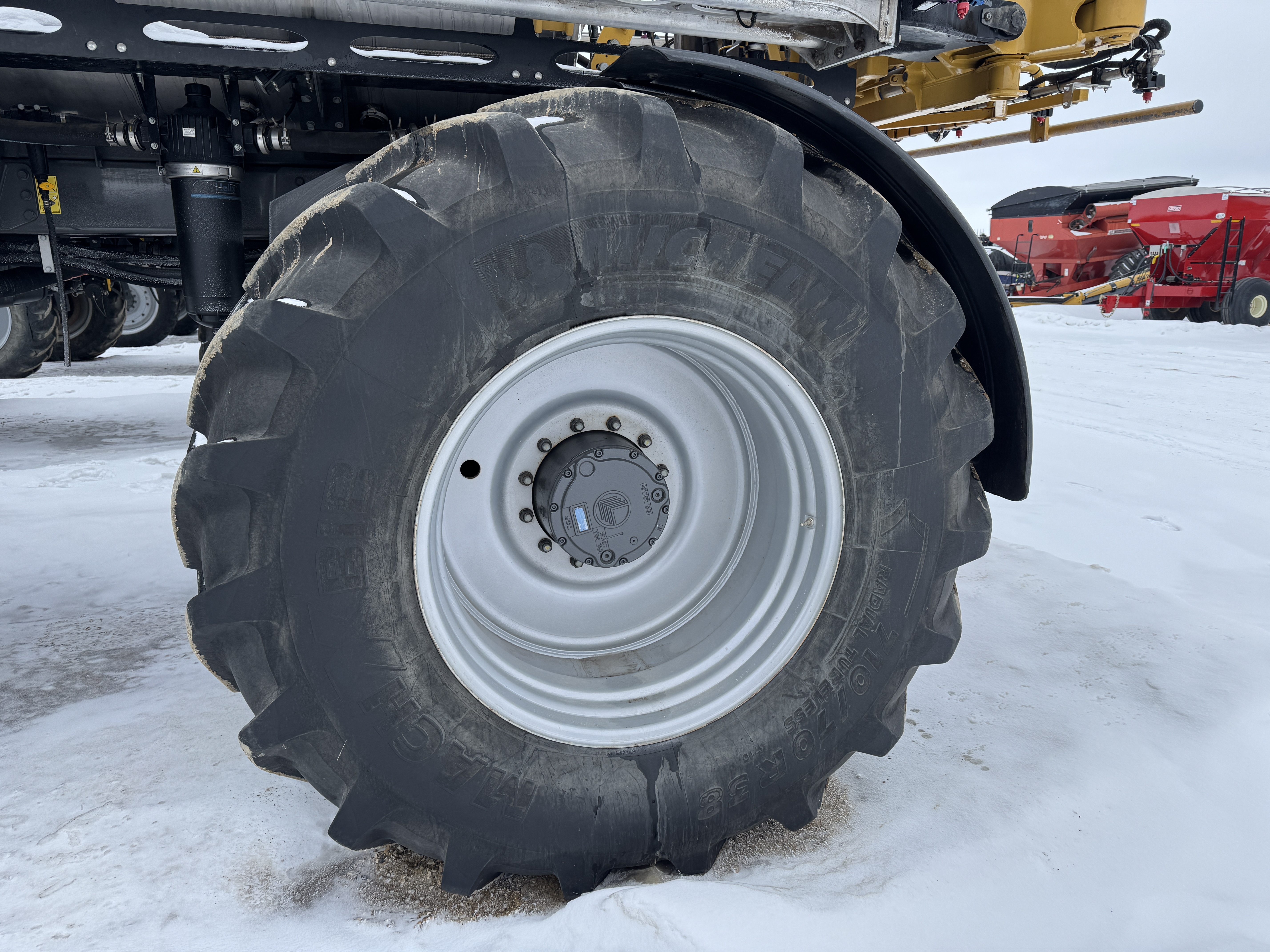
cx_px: 635
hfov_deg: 71.6
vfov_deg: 56.8
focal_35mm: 24
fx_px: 881
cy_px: 476
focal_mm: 6.76
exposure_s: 1/1311
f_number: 1.78
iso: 80
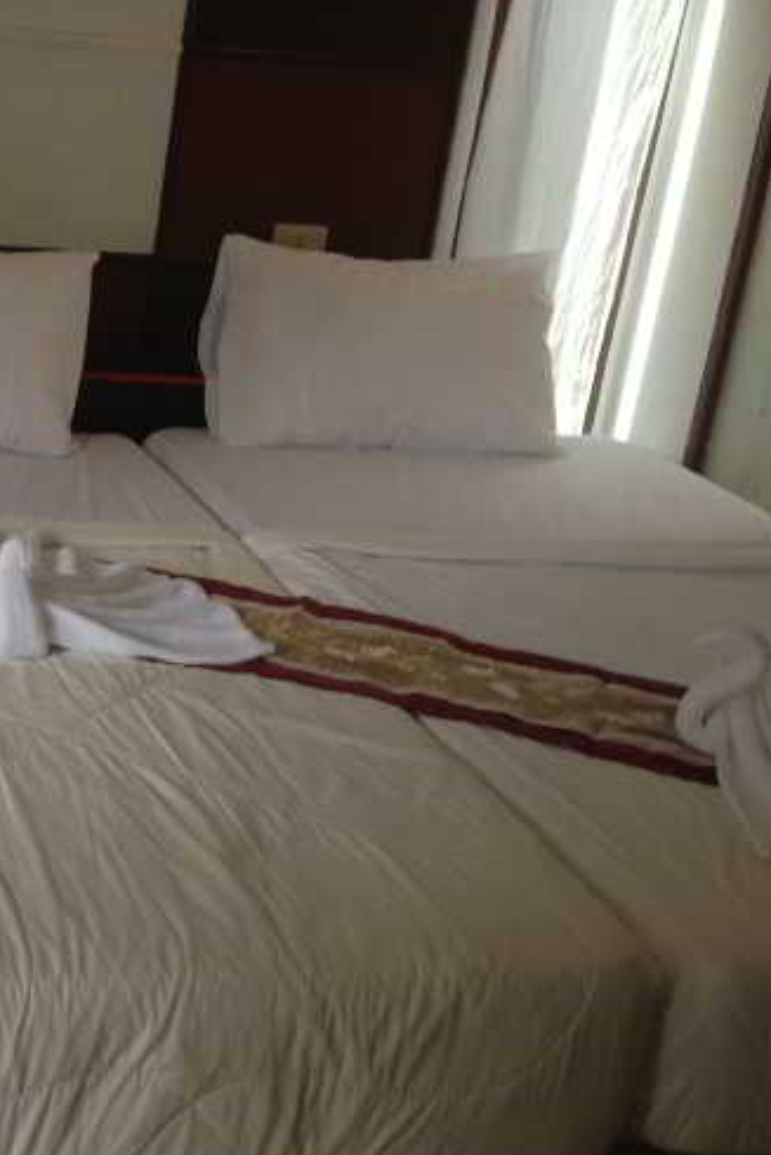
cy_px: 530
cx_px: -80
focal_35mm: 56
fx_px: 1798
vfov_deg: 35.6
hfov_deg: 22.8
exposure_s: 1/40
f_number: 2.4
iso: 64
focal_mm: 4.13
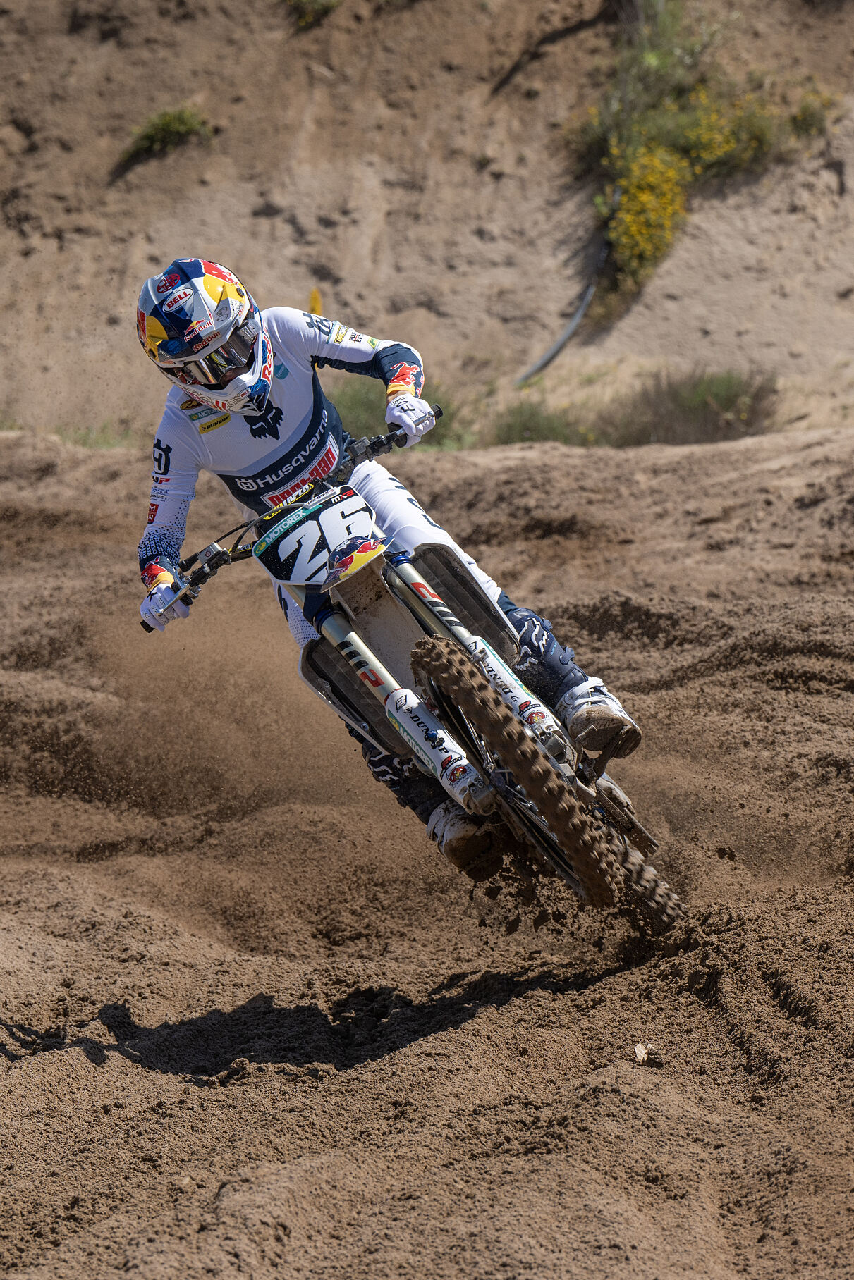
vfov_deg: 10.3
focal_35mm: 200
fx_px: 7115
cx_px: 427
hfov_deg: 6.9
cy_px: 640
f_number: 6.3
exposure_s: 1/1600
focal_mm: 200
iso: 200
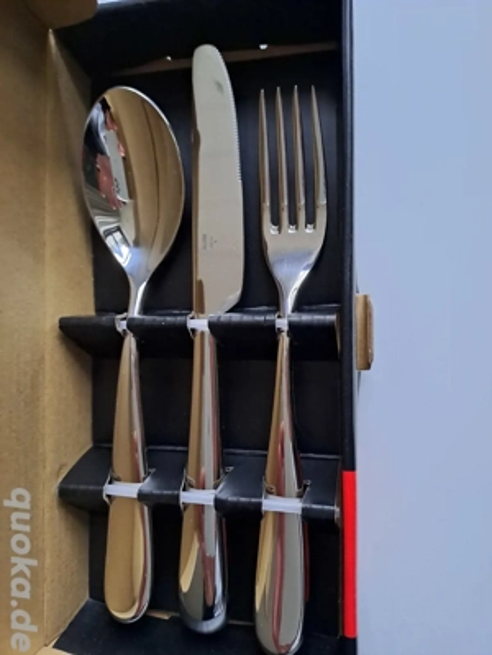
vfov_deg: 69.4
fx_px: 474
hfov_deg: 54.9
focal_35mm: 25
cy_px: 328
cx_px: 246
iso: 250
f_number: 1.8
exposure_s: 1/30
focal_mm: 4.65
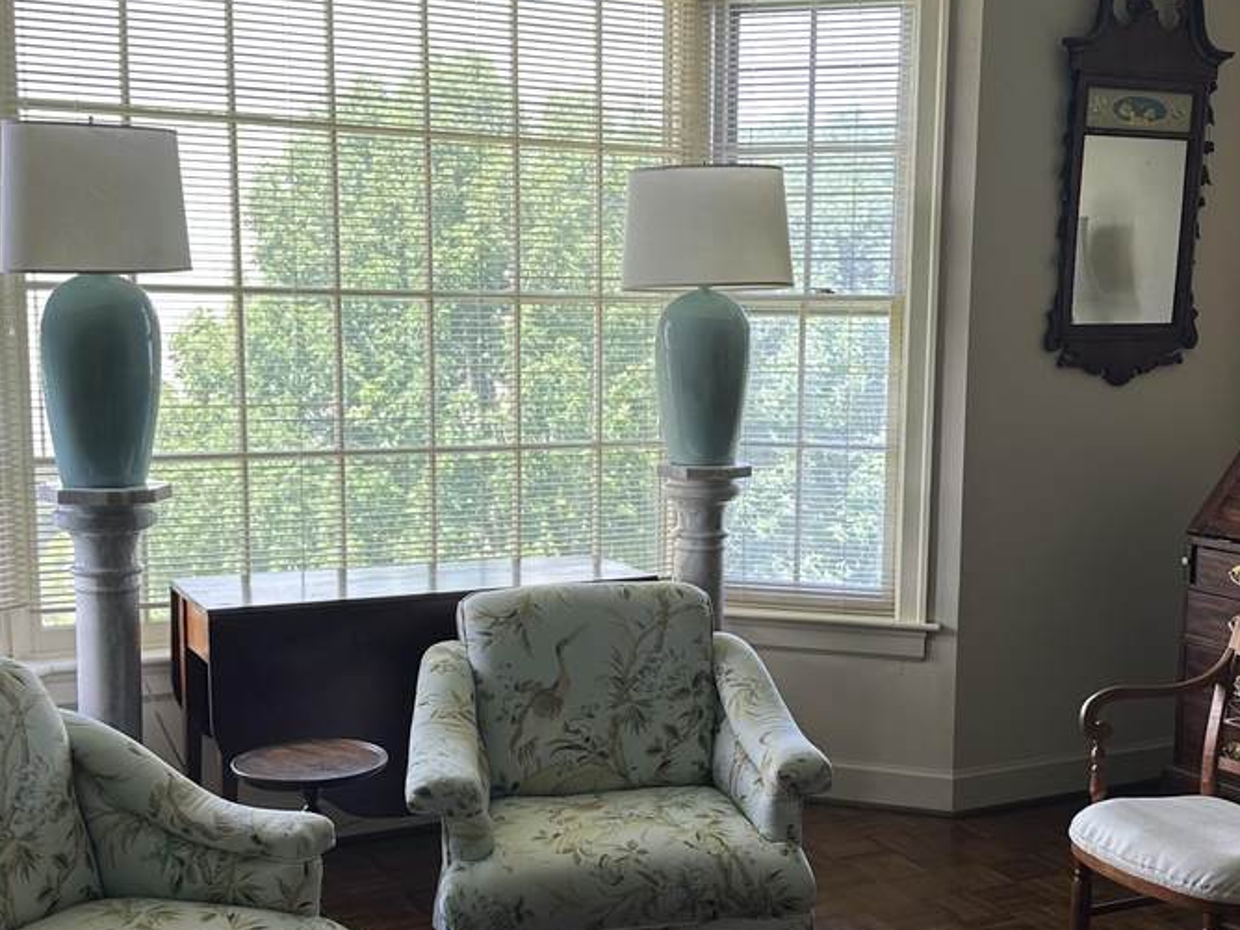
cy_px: 542
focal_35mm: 46
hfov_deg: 41.2
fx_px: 1648
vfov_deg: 31.5
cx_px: 698
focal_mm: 6.86
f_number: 1.78
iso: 64
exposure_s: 1/121
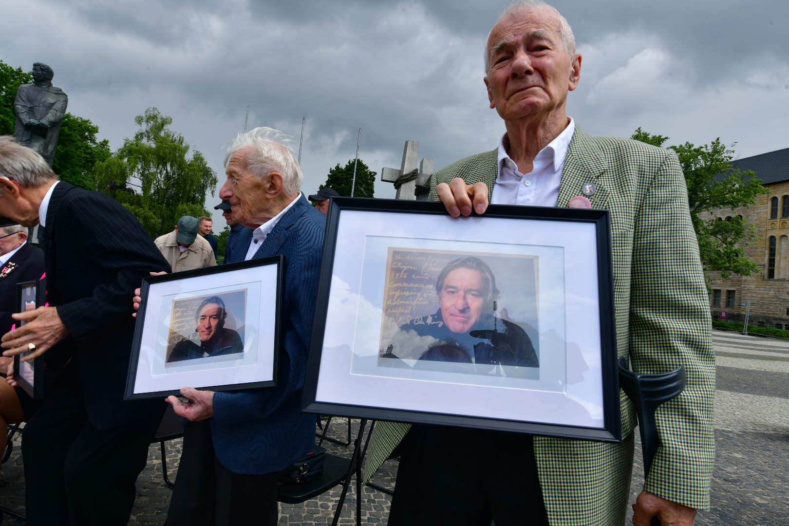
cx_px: 394
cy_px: 263
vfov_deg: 61.9
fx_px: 438
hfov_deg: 84.0
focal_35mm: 20
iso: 100
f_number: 13
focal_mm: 20
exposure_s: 1/125
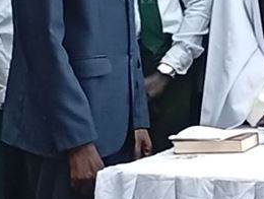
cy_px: -50
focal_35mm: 275
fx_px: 2101
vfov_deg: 5.4
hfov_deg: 6.9
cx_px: 530
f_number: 1.8
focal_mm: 3.84
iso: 52
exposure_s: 1/187
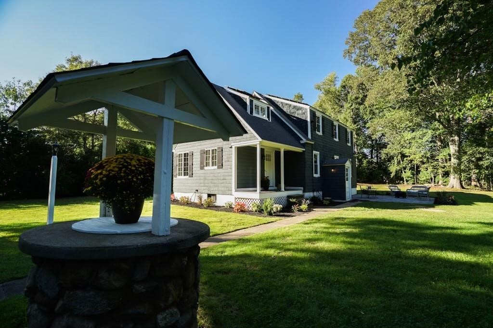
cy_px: 164
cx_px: 246
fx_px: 219
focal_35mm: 16
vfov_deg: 73.7
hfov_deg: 96.8
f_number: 5.6
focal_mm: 16
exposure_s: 1/80
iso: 100
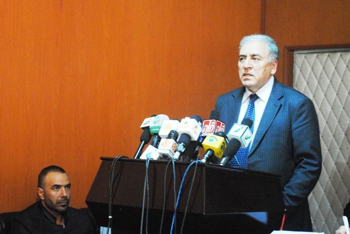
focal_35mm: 82
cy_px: 117
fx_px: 803
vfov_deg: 16.6
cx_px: 175
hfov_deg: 24.6
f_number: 5.6
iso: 1600
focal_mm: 55
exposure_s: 1/20
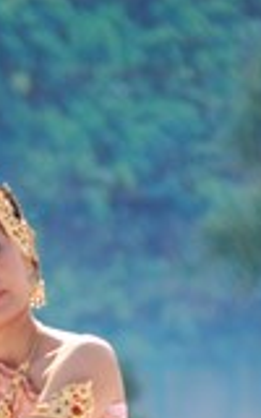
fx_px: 14069
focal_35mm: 1236
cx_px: -23
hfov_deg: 1.1
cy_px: 481
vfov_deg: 1.7
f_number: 3.2
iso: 100
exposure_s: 1/640
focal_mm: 185
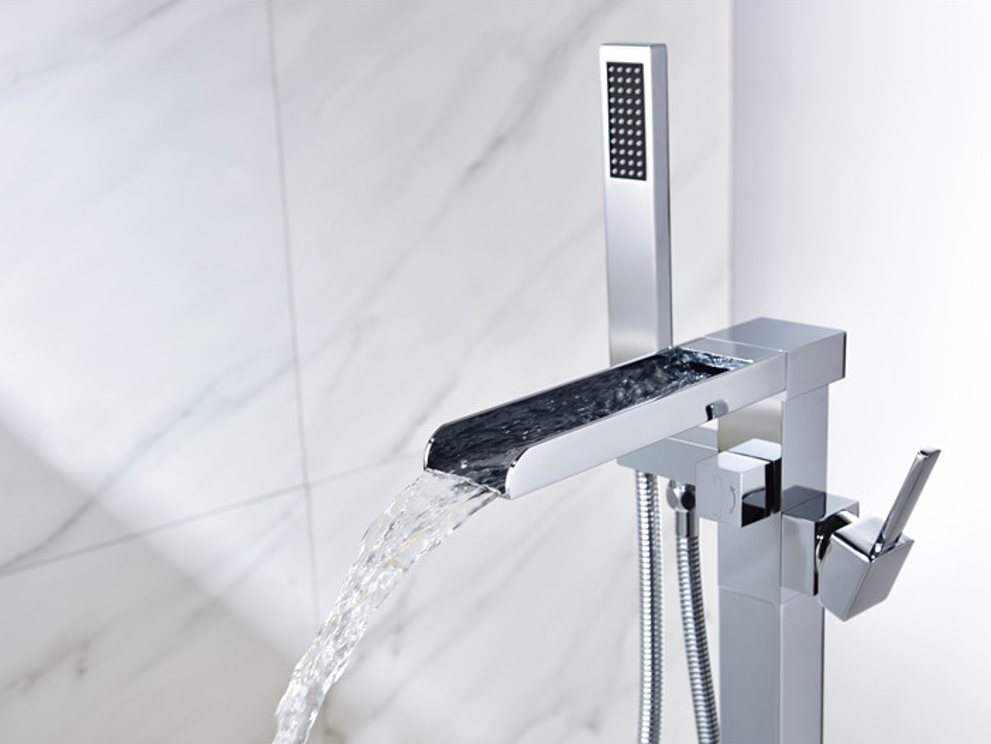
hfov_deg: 41.2
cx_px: 483
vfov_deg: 31.5
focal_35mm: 46
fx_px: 1317
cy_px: 371
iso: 100
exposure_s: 1/160
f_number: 6.3
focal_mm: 42
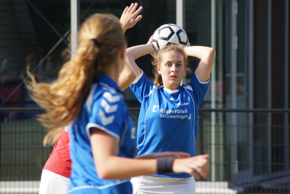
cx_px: 145
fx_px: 3022
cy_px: 97
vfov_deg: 3.7
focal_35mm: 375
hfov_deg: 5.5
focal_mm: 250
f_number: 7.1
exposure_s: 1/500
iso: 320
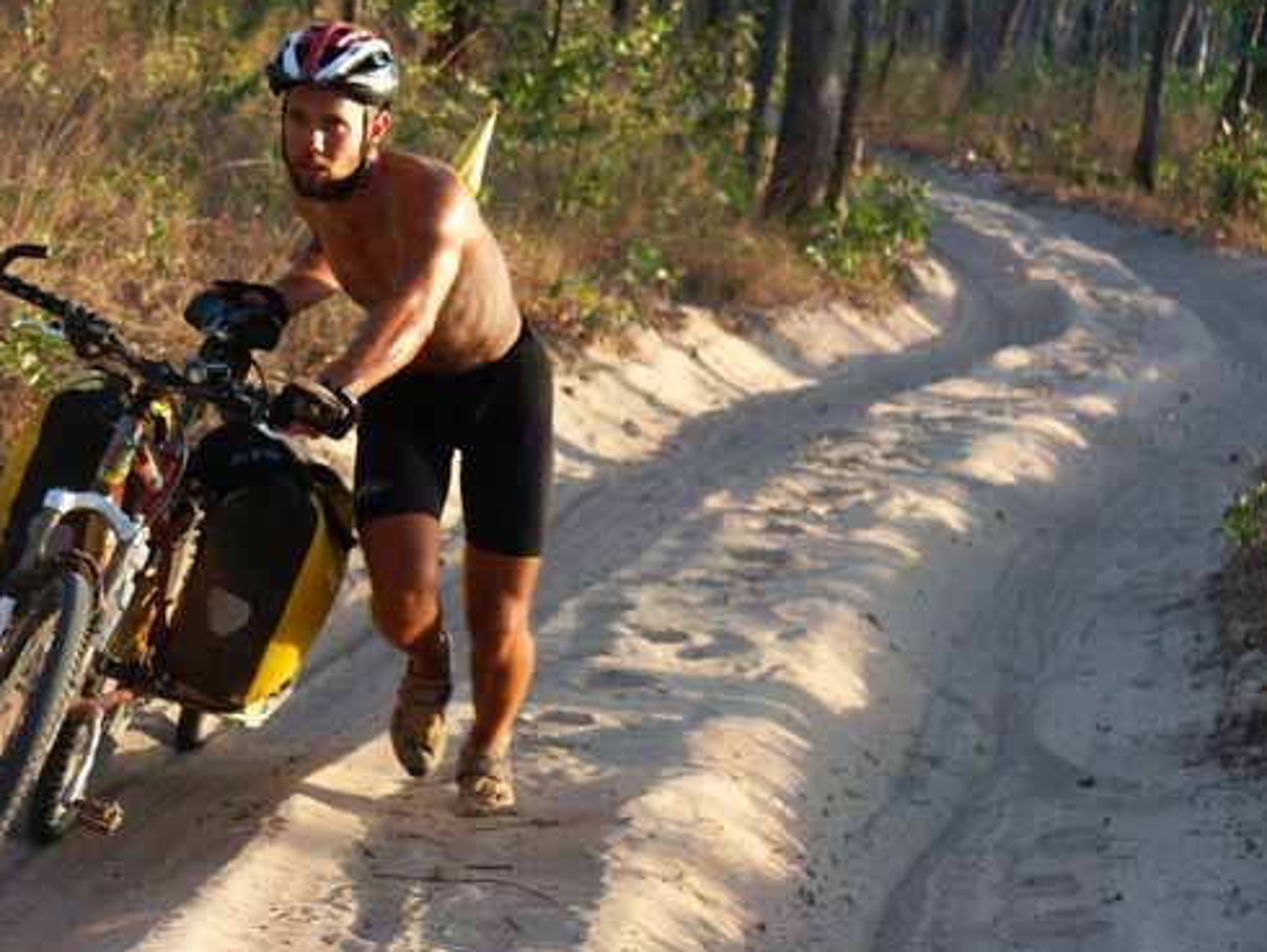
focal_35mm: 152
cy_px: 475
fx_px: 5566
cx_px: 626
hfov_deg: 13.0
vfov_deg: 9.8
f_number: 4
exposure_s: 1/180
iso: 100
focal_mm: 37.82
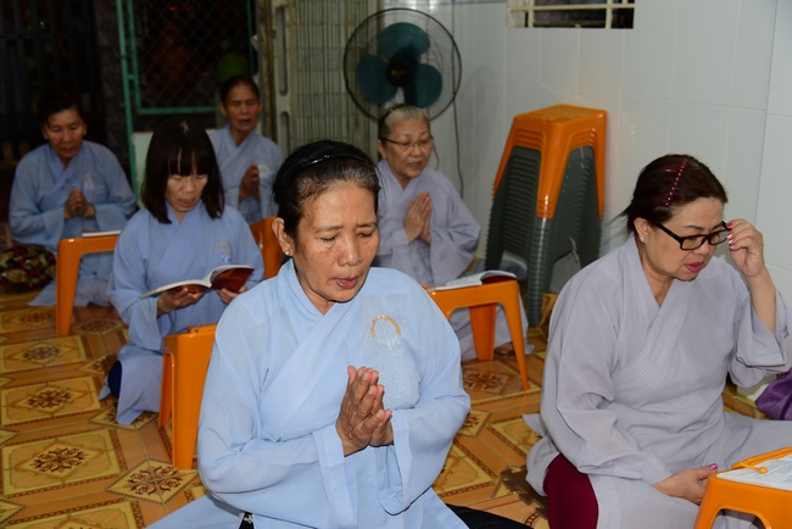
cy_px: 264
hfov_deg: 50.7
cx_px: 396
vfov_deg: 35.1
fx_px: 836
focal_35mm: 38
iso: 320
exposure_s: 1/60
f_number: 4
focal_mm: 38
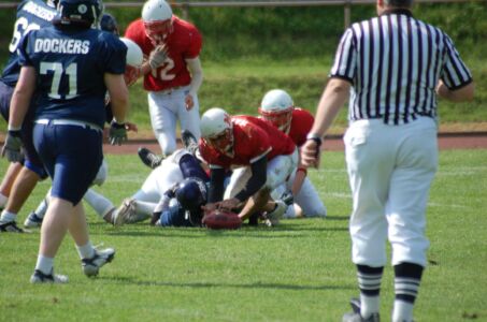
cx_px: 244
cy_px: 161
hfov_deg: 4.6
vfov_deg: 3.0
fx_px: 6075
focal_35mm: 450
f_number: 5.6
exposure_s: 1/1000
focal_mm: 300
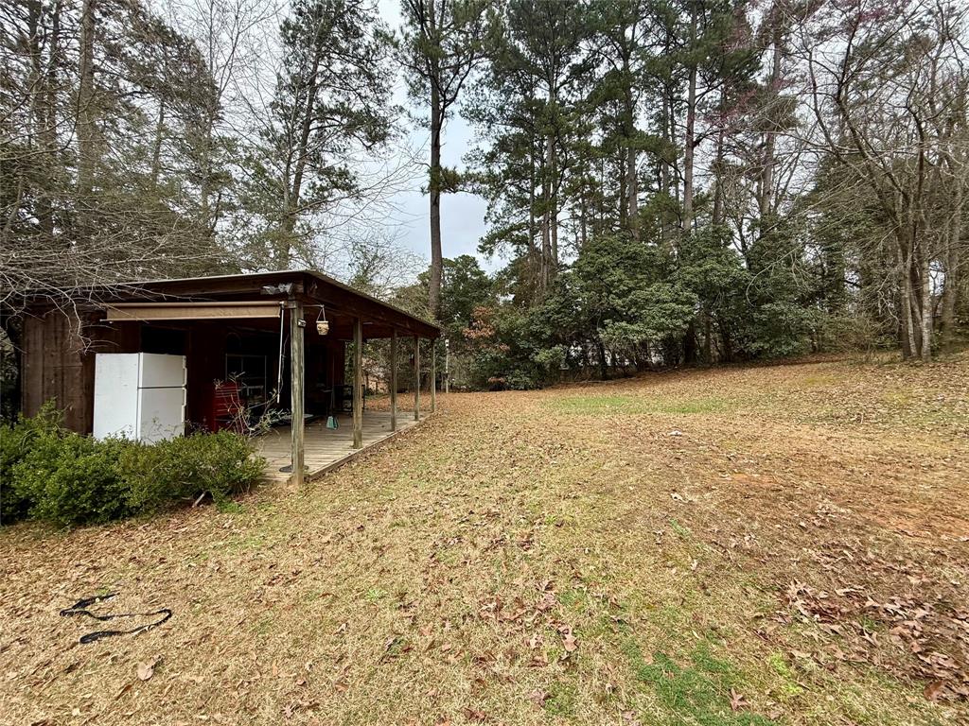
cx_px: 484
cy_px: 363
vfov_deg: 85.7
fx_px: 392
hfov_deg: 102.1
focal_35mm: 14
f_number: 2.2
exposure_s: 1/307
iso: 64
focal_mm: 2.22
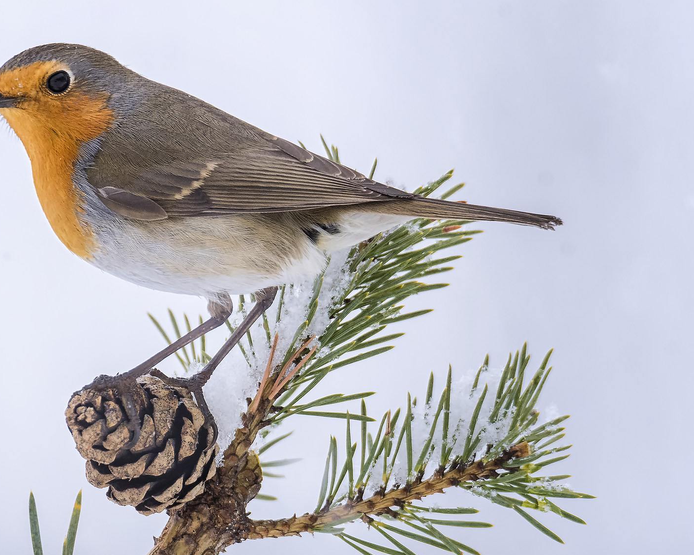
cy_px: 330
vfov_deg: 1.1
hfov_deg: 1.3
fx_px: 29518
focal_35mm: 1437
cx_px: 143
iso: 1000
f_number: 8
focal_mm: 600
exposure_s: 1/1250
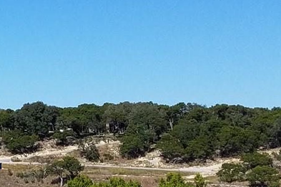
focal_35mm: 123
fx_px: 960
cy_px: 36
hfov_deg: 14.0
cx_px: -286
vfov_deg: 11.1
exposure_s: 1/3888
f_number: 1.7
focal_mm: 4.2
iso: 50
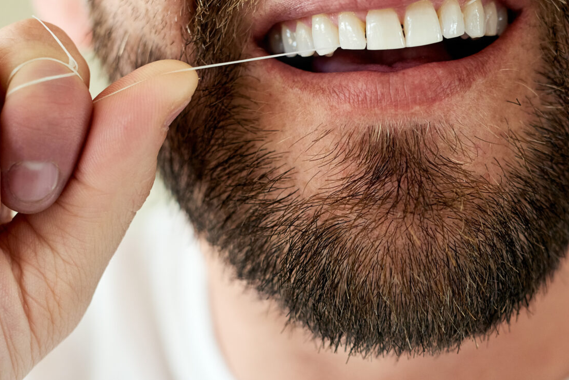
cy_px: 255
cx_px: 365
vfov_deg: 11.8
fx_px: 1835
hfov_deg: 17.6
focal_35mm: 116
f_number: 2.8
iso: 400
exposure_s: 1/200
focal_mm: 50
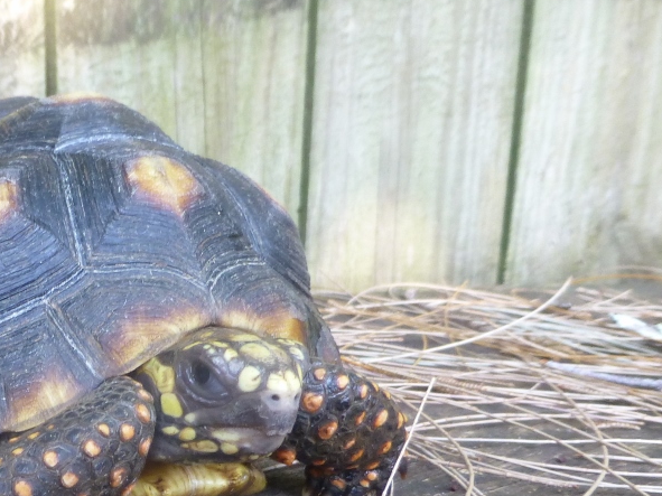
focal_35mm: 52
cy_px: 467
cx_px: 25
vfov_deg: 26.8
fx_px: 994
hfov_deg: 34.1
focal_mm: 4.3
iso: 250
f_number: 3.3
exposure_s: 1/60
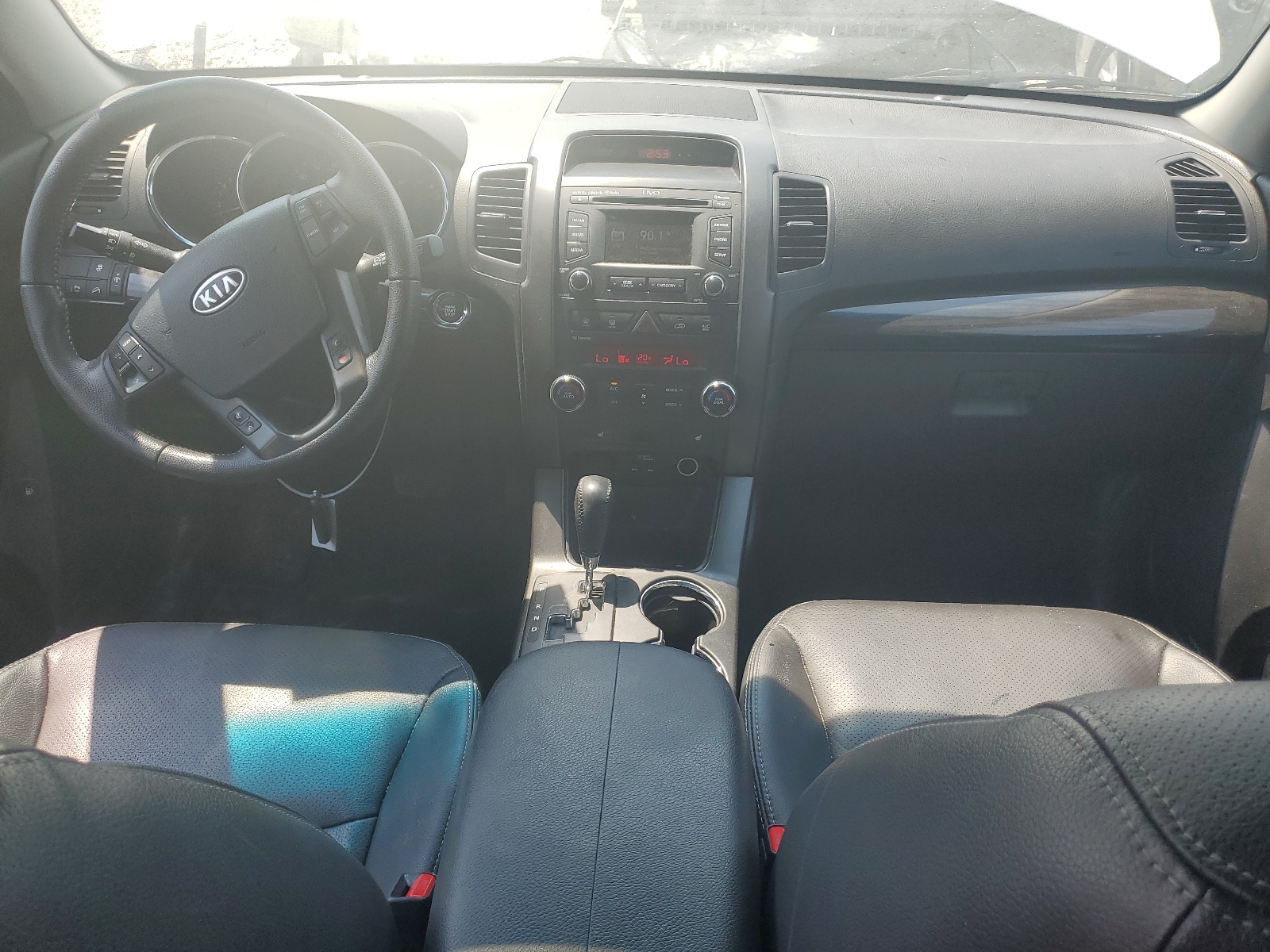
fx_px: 954
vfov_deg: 53.1
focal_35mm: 26
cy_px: 476
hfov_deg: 67.3
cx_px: 635
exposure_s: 1/714
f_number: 1.5
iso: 50
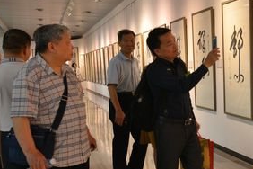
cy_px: 103
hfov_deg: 36.8
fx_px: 358
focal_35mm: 51
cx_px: 221
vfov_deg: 26.4
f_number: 5.6
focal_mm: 24
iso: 1000
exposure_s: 1/100
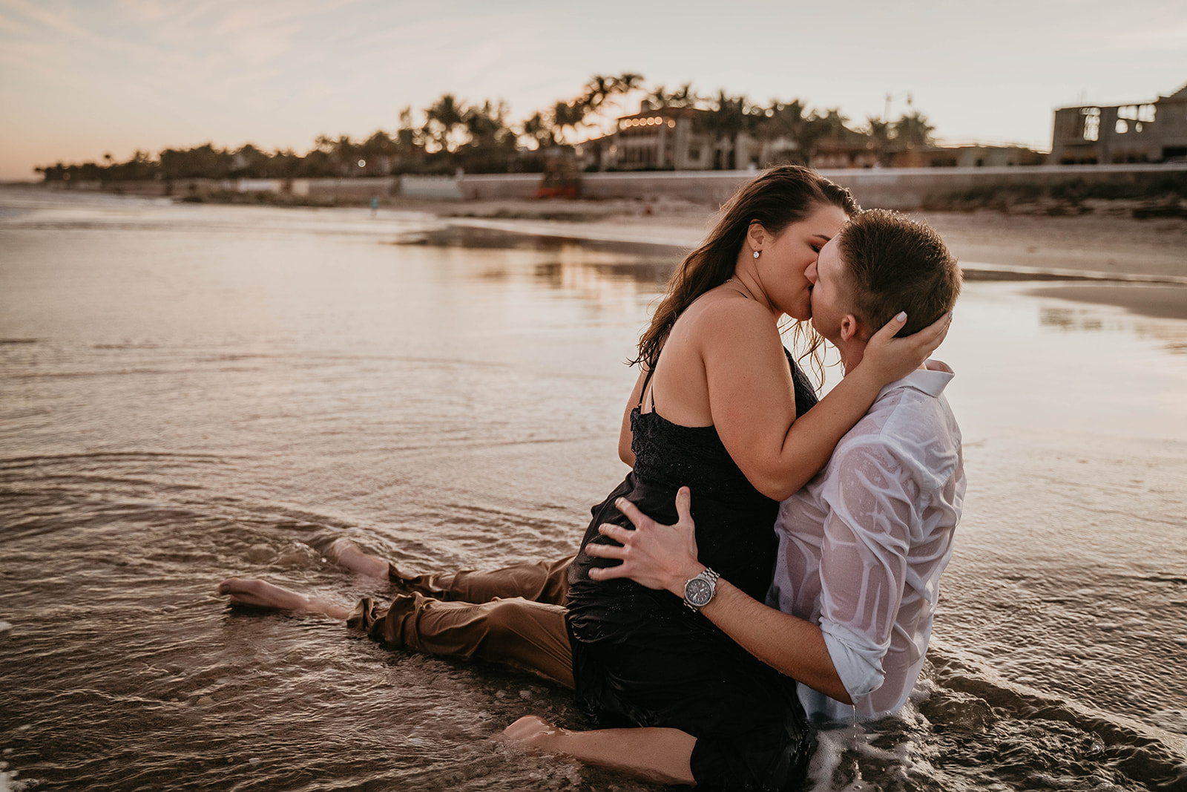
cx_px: 594
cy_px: 396
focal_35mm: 36
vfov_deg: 36.9
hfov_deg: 53.1
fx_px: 1187
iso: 500
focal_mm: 36
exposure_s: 1/200
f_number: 2.8
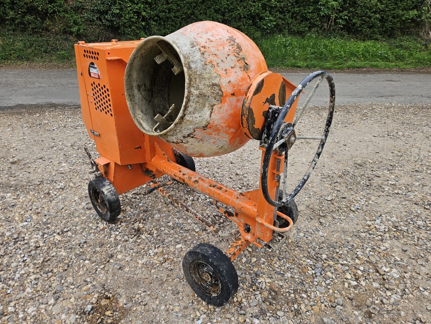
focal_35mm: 24
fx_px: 299
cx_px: 208
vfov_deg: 56.8
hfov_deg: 71.6
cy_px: 161
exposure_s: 1/484
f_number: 1.8
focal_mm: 5.4
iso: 25
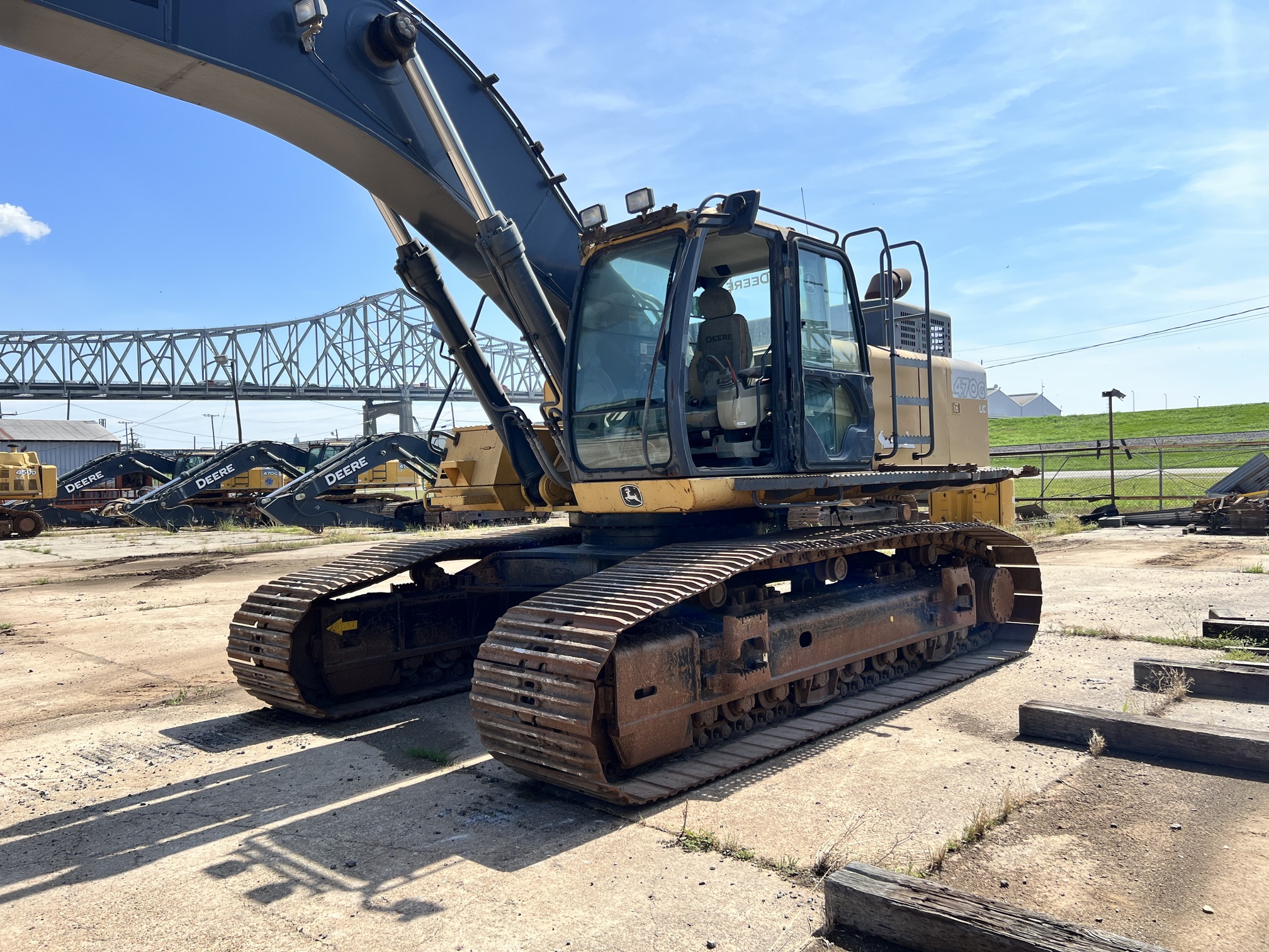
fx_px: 953
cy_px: 476
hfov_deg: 67.3
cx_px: 634
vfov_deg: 53.1
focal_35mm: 26
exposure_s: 1/1597
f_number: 1.5
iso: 50
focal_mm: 5.7
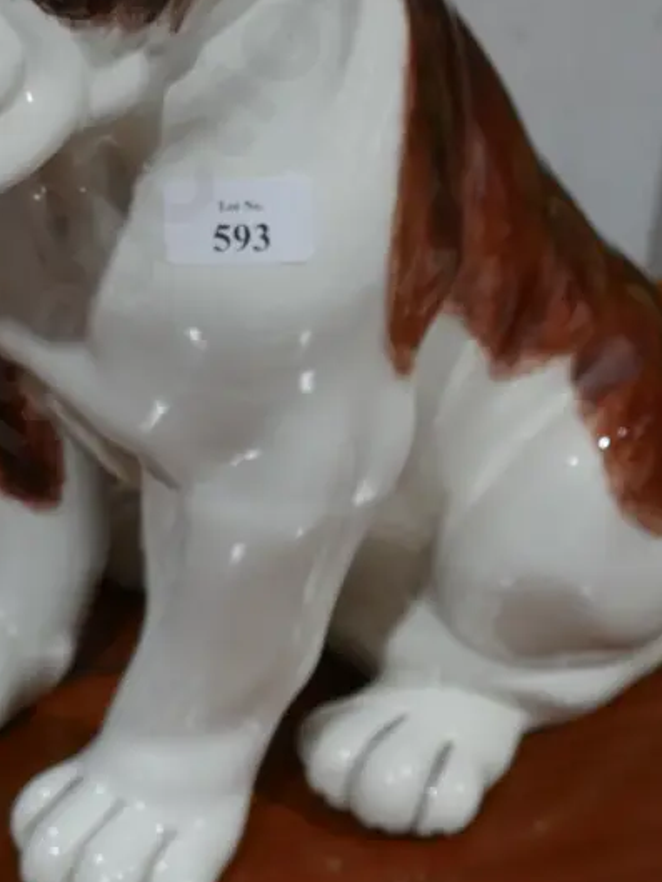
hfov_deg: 15.8
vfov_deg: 20.9
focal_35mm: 93
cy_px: 240
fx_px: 2370
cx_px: 131
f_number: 5.2
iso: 320
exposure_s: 1/60
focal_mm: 24
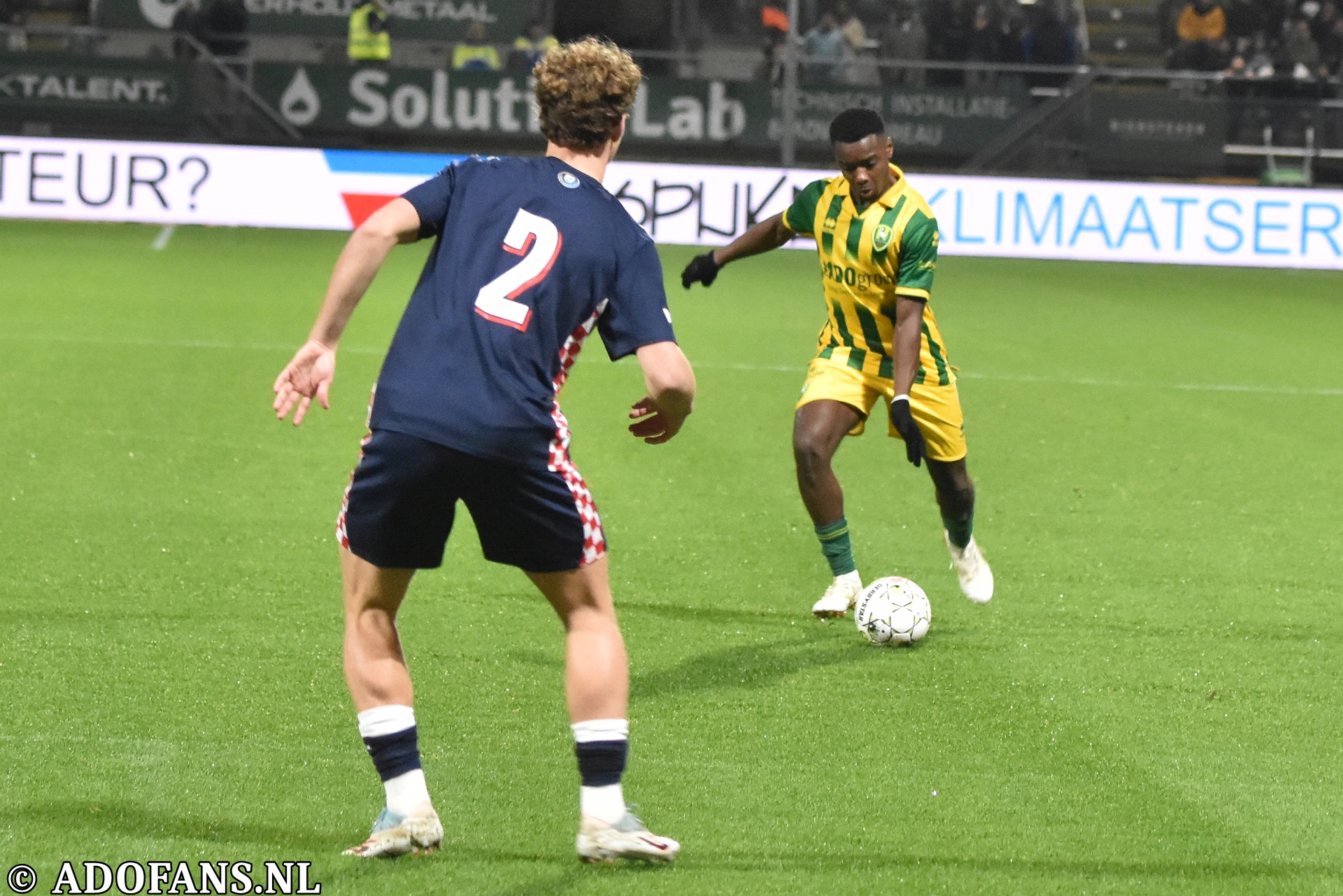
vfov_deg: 11.7
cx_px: 672
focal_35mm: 117
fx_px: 4364
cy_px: 448
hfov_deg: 17.5
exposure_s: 1/400
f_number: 2.8
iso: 2500
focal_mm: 78
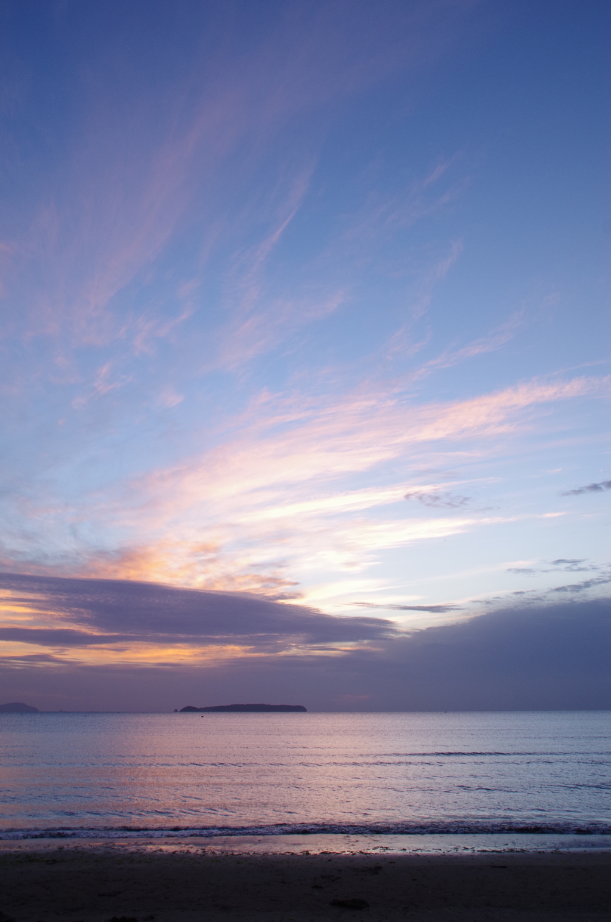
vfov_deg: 53.2
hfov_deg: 36.7
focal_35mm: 36
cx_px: 306
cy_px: 461
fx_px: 921
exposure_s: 1/50
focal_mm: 24
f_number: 7.1
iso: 200
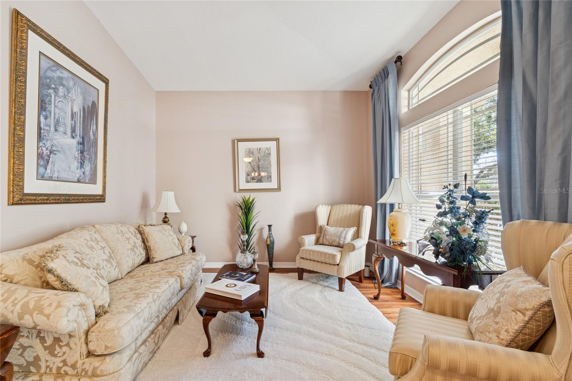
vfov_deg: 77.3
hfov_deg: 100.4
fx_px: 238
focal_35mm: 15
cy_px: 190
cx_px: 286
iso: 100
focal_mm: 10
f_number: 7.1
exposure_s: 1/2
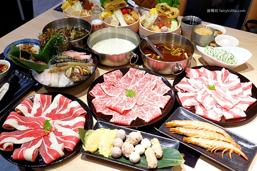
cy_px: 86
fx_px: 250
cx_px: 128
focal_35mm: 35
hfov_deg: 54.5
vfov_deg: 37.8
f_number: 2.8
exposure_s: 1/180
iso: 2000
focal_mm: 23
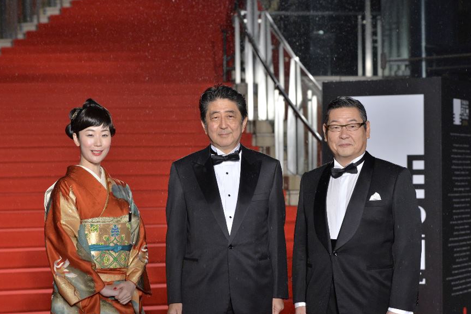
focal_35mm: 113
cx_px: 240
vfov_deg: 12.1
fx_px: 1479
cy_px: 184
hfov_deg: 18.1
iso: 2000
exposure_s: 1/640
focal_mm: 95
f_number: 5.6
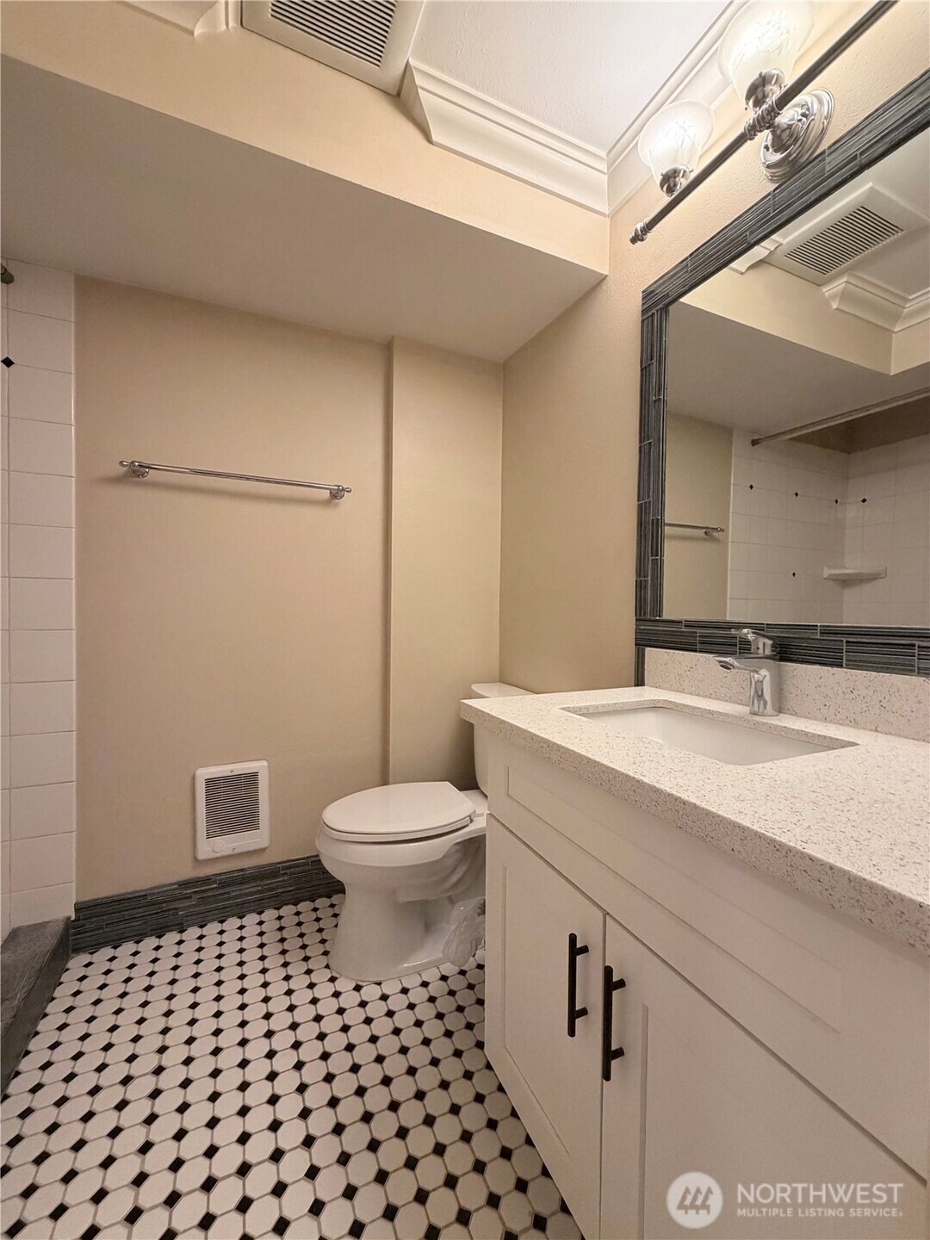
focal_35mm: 14
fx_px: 502
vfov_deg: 102.1
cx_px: 465
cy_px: 620
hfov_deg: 85.7
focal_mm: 2.22
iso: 250
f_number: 2.2
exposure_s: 1/120
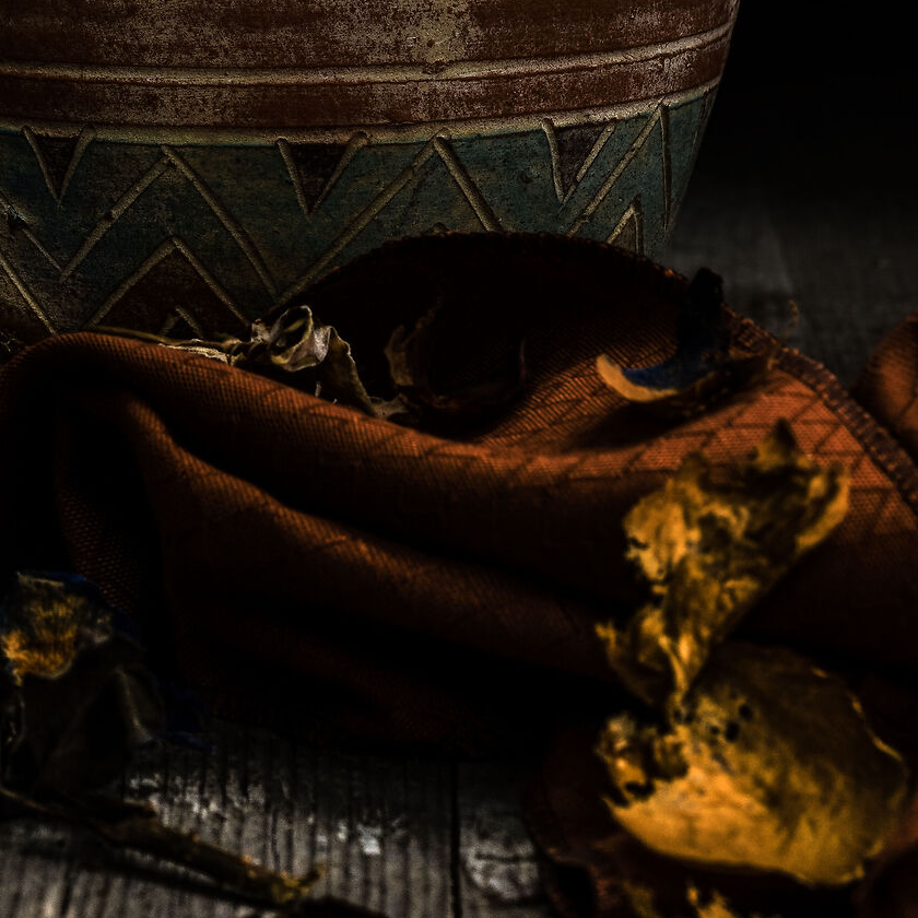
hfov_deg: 6.9
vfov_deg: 6.8
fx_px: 7651
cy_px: -328
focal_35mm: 255
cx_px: 298
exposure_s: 98
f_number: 13
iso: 100
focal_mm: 105
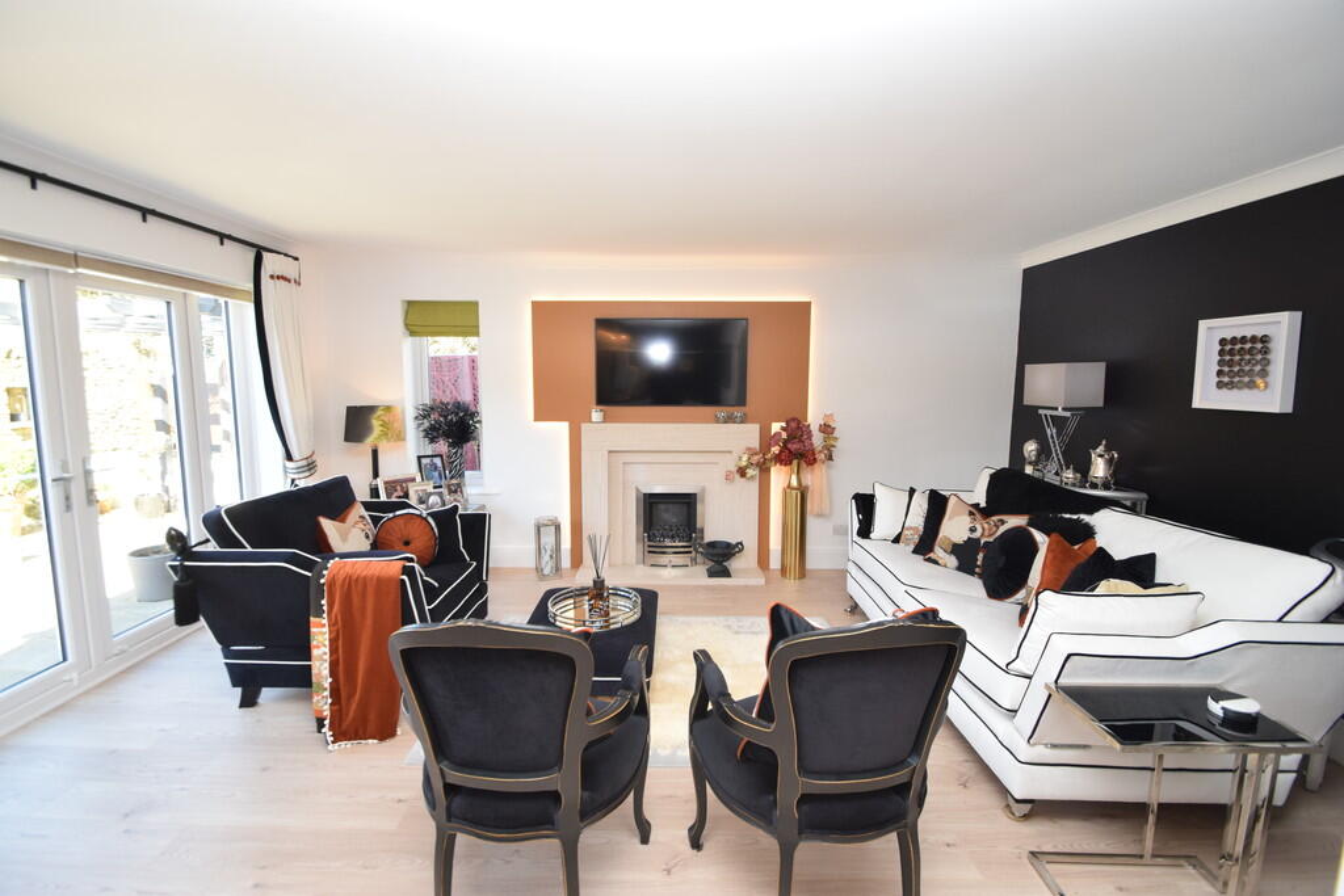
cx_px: 672
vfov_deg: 77.3
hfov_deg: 100.4
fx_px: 560
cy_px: 448
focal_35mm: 15
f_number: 5.6
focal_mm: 10
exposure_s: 1/125
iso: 800
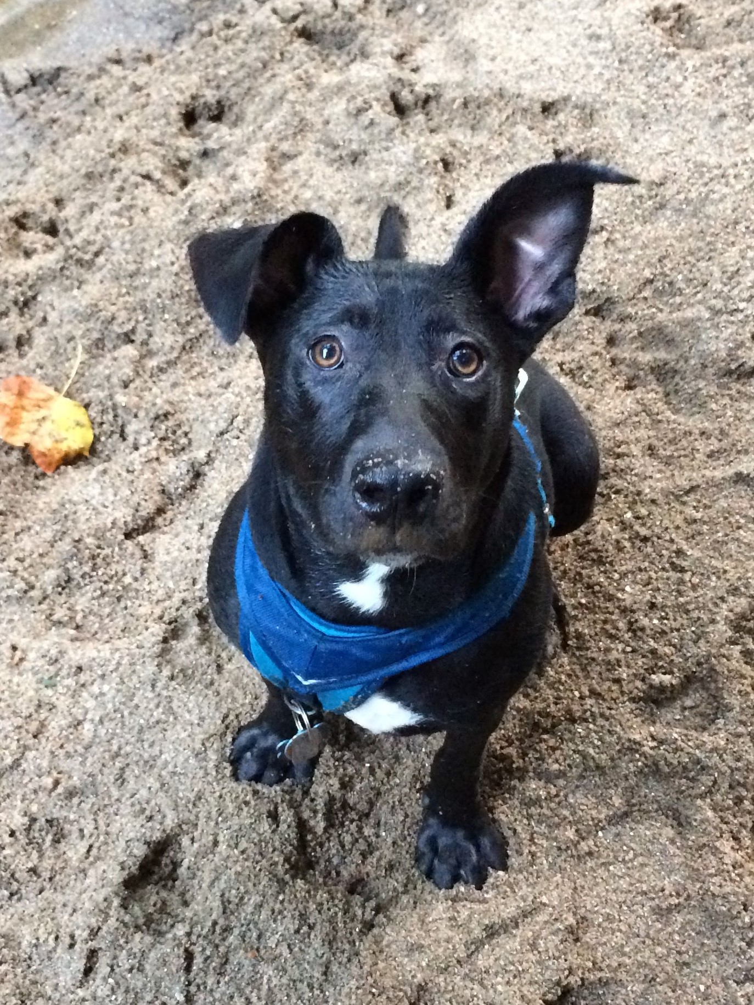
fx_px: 842
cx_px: 377
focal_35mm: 29
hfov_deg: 48.2
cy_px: 502
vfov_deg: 61.7
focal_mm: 4.15
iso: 400
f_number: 2.2
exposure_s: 1/15
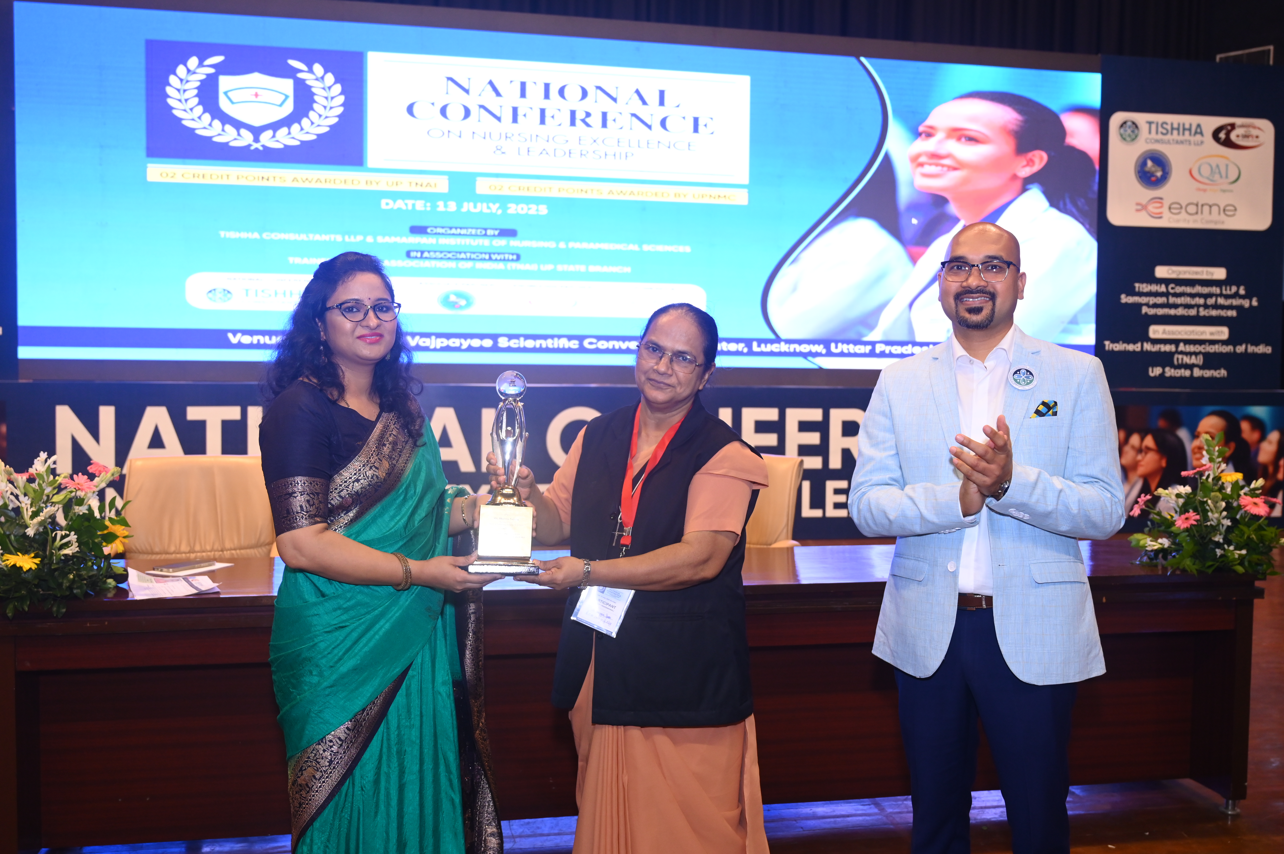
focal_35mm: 33
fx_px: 1176
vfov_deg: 39.9
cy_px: 427
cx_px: 642
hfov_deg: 57.3
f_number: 4.5
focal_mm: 33
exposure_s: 1/125
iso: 1250
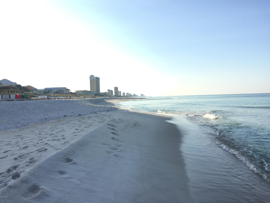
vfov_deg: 48.2
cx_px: 135
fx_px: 226
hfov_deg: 61.7
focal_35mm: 29
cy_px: 102
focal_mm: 4.15
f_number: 2.2
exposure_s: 1/1041
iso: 32
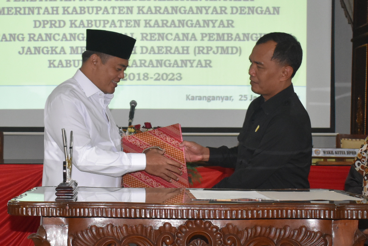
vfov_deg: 41.7
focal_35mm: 32
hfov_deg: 59.5
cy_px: 123
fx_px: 322
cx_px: 184
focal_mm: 21
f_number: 3.8
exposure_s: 1/60
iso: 1800
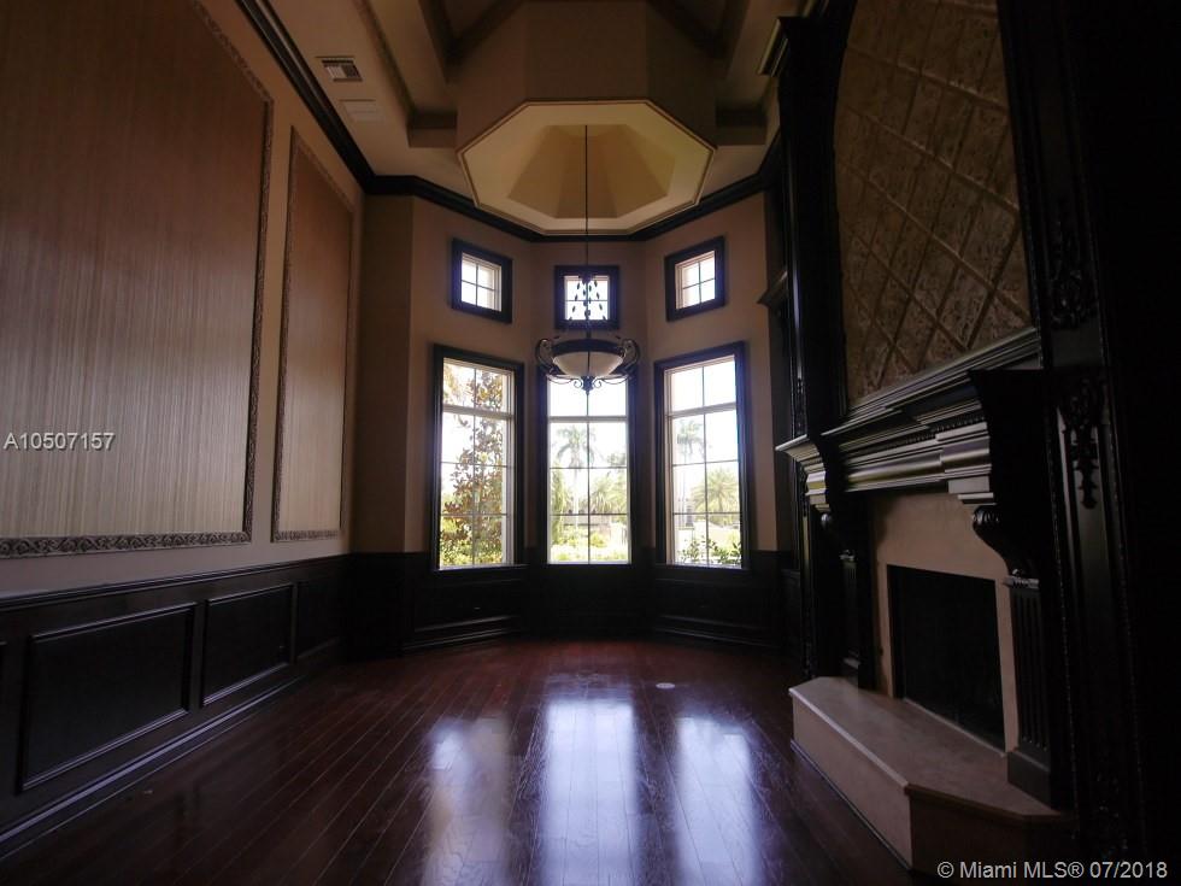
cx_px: 590
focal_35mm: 18
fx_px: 614
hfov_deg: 87.8
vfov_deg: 71.6
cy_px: 443
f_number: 4
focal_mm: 9
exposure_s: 1/60
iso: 160
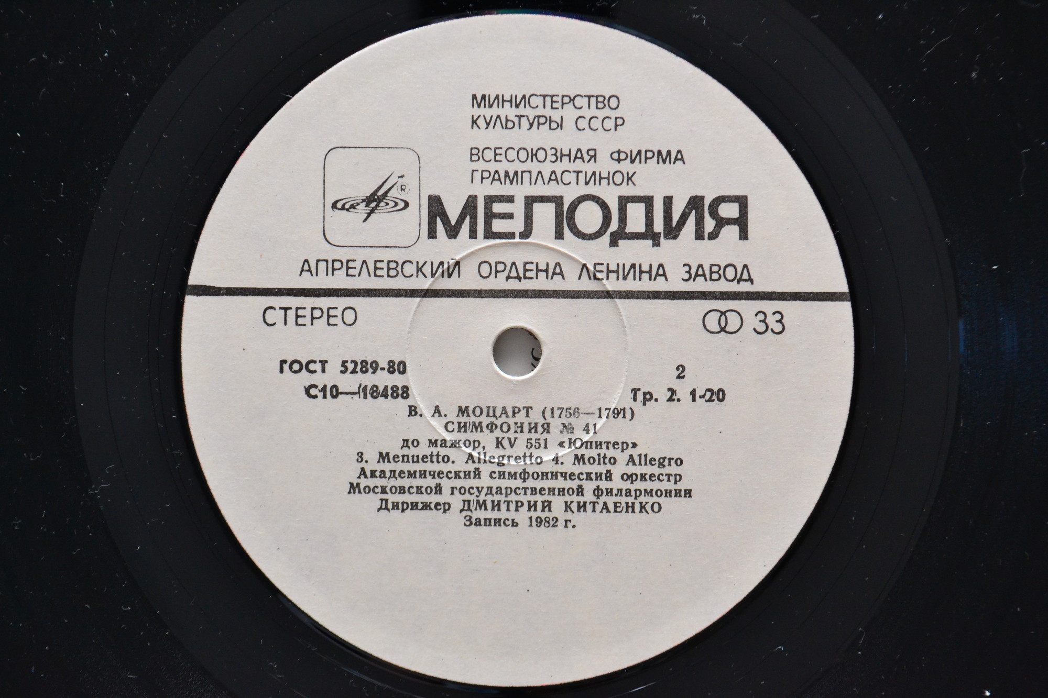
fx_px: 1834
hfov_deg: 31.9
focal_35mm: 63
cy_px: 349
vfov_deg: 21.6
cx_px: 524
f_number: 7.1
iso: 1600
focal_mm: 42
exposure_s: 1/160
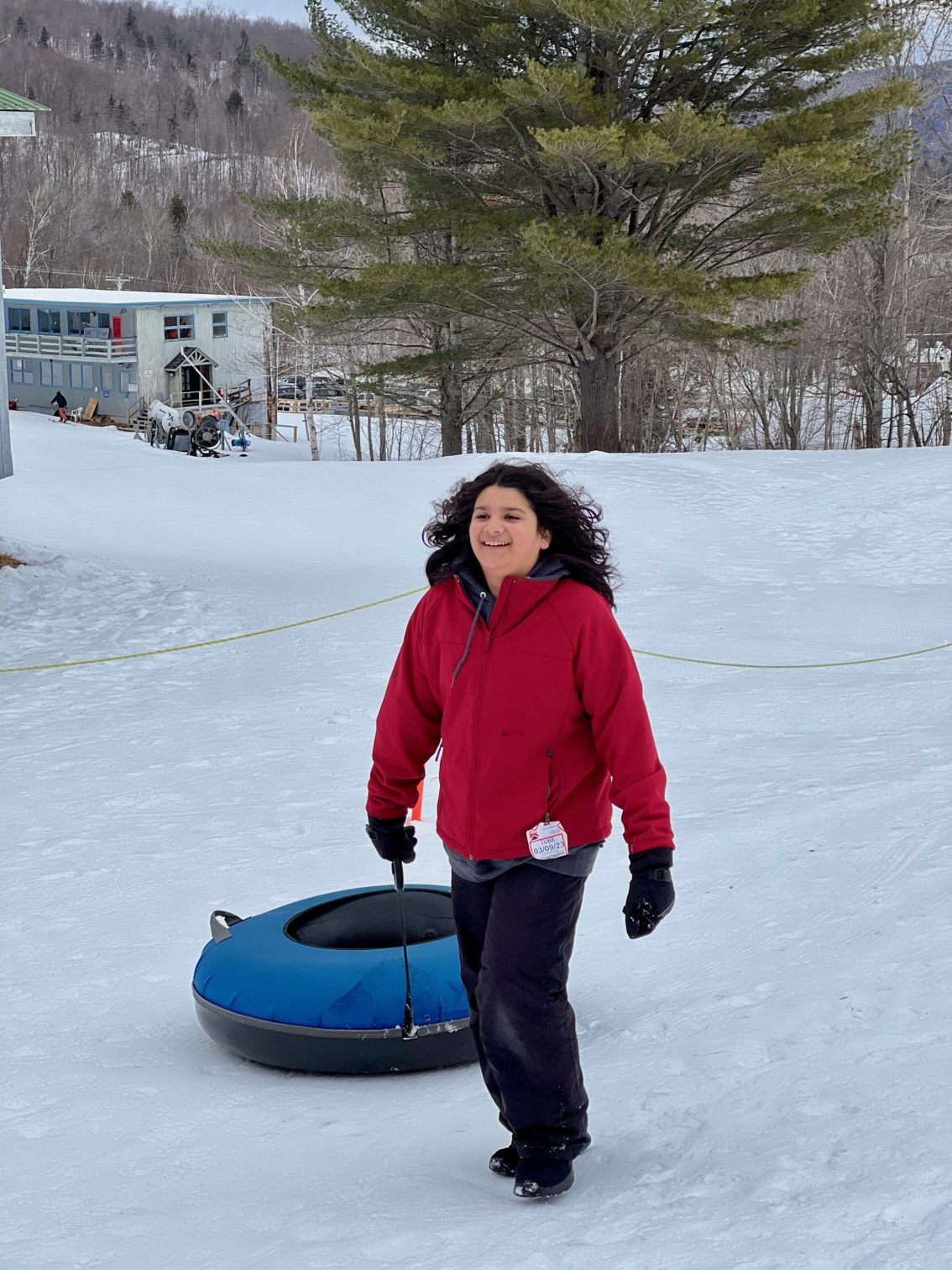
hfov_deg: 19.1
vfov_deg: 25.3
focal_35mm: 77
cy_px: 635
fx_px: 2824
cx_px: 476
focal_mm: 9
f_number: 2.8
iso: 32
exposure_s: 1/889
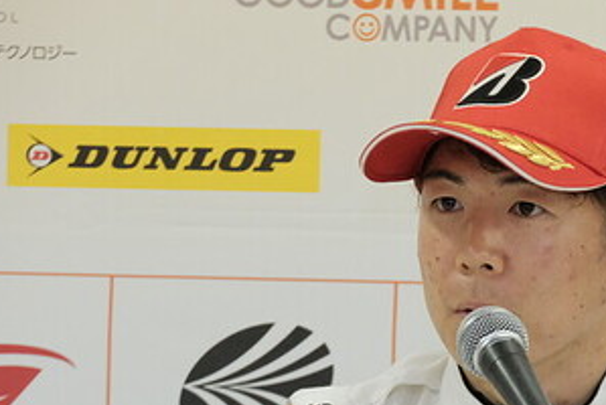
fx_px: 6201
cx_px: 517
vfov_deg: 3.7
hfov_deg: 5.6
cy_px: 330
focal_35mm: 368
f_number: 8
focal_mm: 135.7
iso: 12800
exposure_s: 1/250
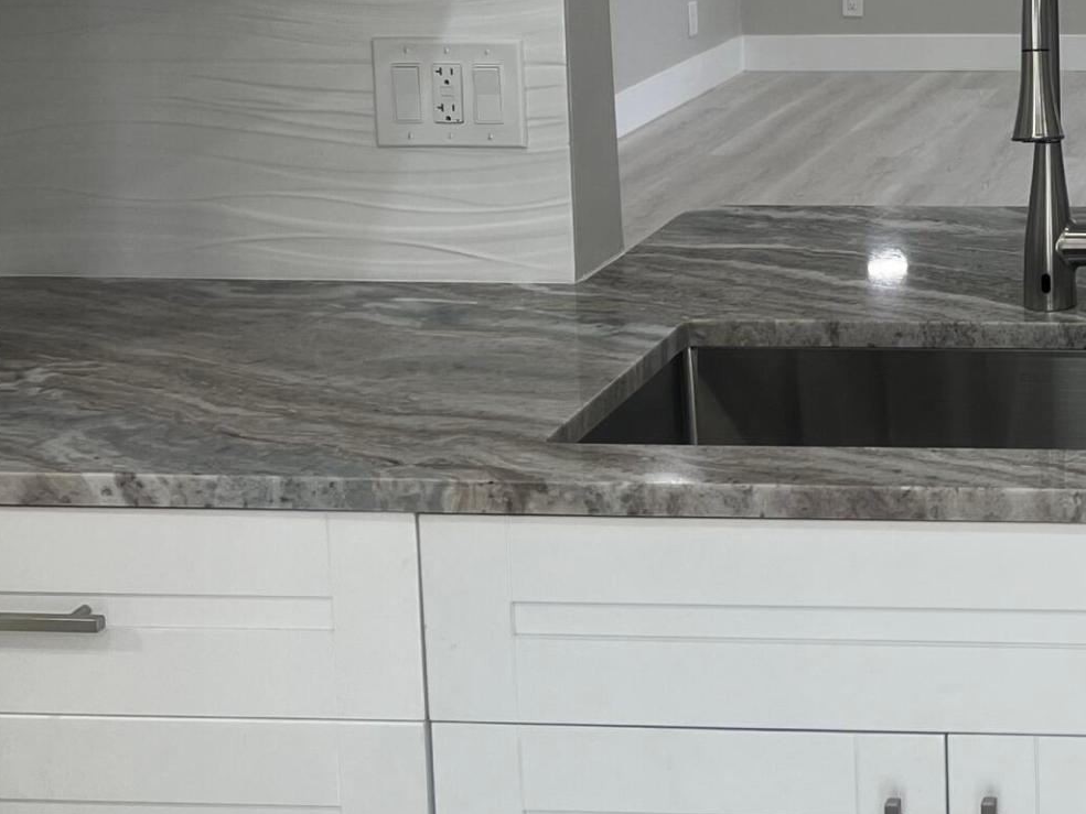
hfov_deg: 23.5
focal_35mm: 76
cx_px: 1298
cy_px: -65
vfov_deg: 18.7
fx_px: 2385
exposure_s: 1/120
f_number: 1.5
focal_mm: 5.7
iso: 64
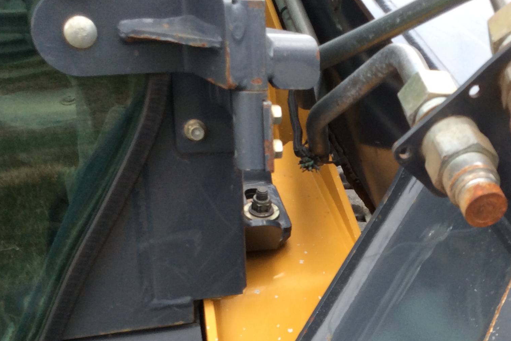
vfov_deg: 23.4
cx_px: 404
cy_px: 277
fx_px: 809
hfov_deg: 34.1
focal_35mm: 57
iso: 32
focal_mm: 3.3
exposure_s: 1/265
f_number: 2.4
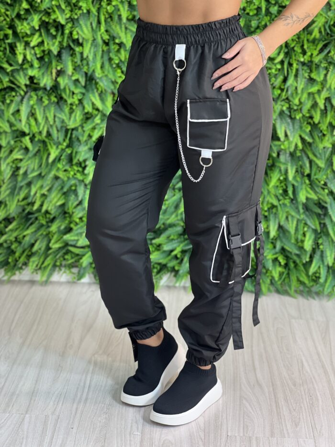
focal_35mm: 77
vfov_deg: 25.3
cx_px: 168
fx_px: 993
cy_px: 224
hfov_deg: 19.1
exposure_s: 1/60
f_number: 2.8
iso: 160
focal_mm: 9
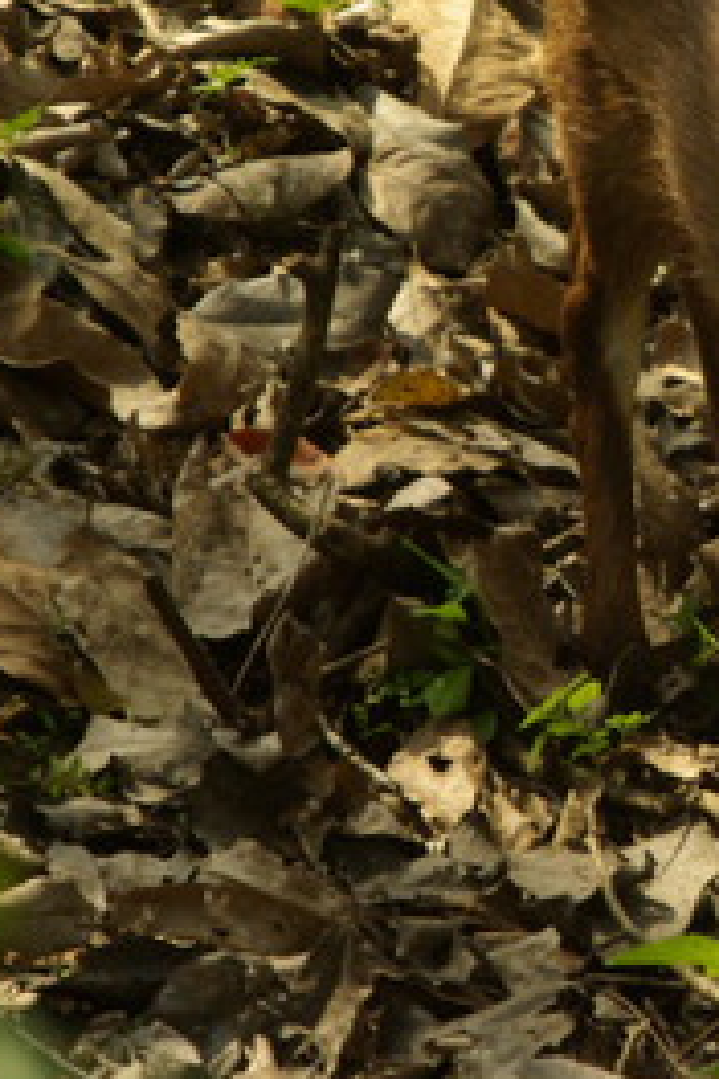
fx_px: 33790
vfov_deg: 1.8
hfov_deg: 1.2
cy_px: 231
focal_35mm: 1128
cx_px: 1181
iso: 200
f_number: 6.7
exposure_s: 1/350
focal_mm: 310
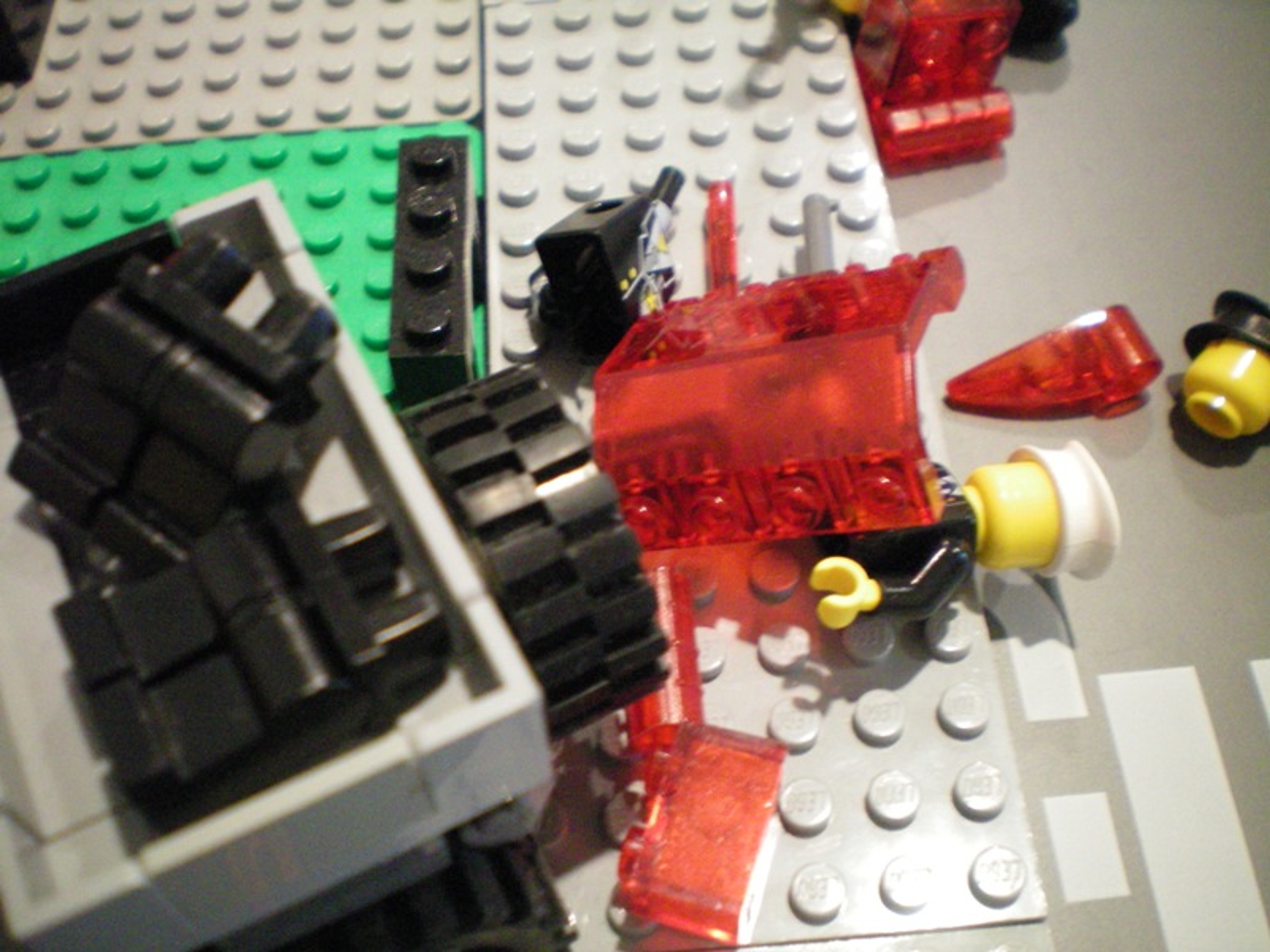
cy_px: 476
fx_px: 1394
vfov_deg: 37.7
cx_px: 635
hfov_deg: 49.0
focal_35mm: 38
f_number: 3.1
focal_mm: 6.3
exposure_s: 1/10
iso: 400
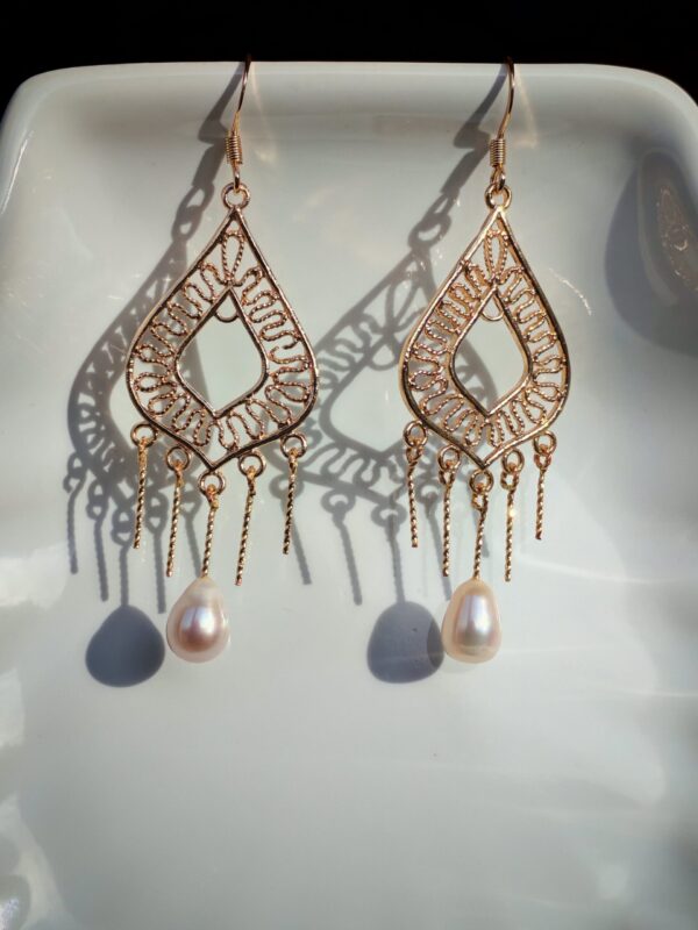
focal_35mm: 68
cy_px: 465
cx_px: 349
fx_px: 1828
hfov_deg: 21.6
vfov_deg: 28.6
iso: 50
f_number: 1.95
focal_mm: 5.52
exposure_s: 1/690
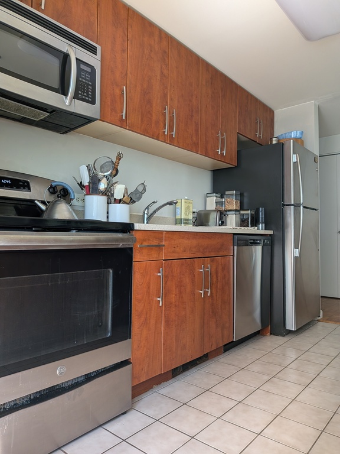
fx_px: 314
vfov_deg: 71.6
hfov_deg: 56.8
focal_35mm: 24
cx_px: 170
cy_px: 227
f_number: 1.7
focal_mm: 4.53
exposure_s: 1/256
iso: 34
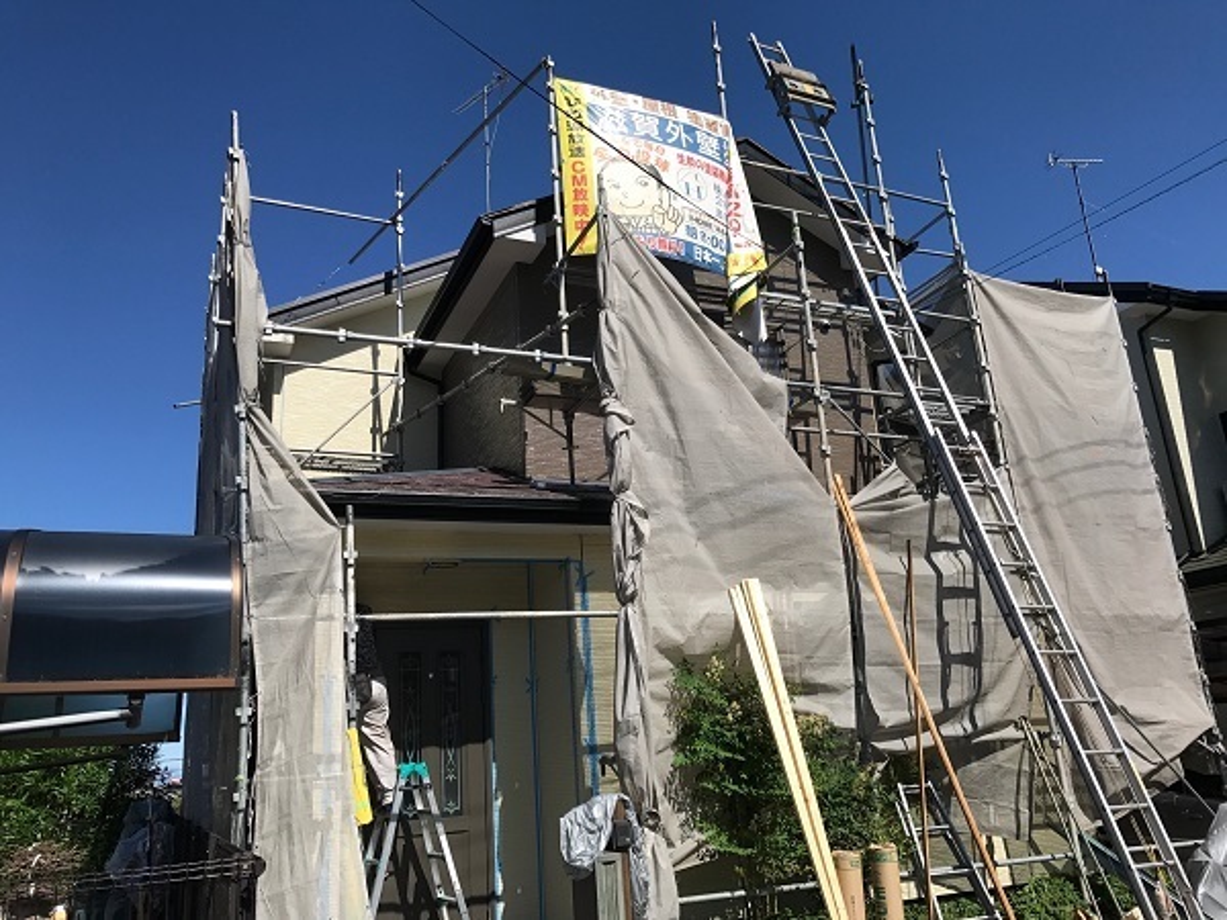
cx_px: 614
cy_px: 460
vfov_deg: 49.7
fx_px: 992
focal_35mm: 28
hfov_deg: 63.4
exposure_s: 1/3096
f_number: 1.8
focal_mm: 3.99
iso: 20
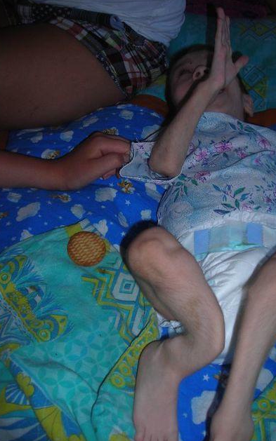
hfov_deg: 31.2
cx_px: 159
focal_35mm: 41
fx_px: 494
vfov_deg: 48.2
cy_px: 219
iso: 50
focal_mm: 6.3
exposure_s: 1/60.1
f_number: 3.2
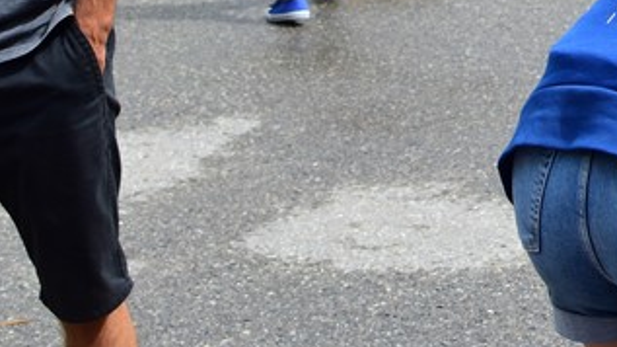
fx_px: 2906
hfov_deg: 11.7
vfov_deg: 6.7
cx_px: 888
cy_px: -163
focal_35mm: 178
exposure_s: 1/640
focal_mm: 35
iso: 200
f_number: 5.6
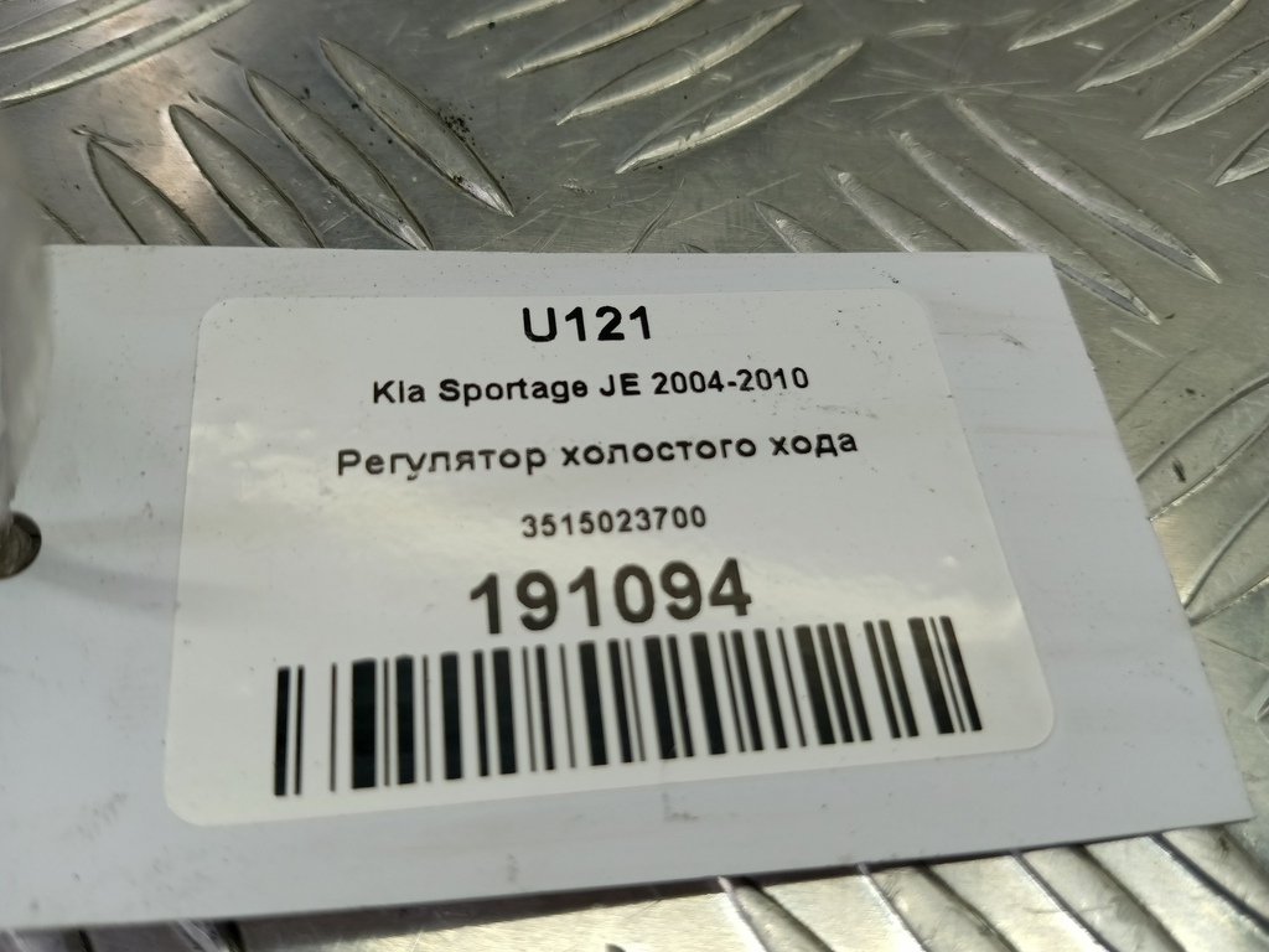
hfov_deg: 65.3
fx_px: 990
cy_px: 476
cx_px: 634
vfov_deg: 51.4
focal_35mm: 27
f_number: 1.6
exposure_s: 1/100
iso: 132
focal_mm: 4.11
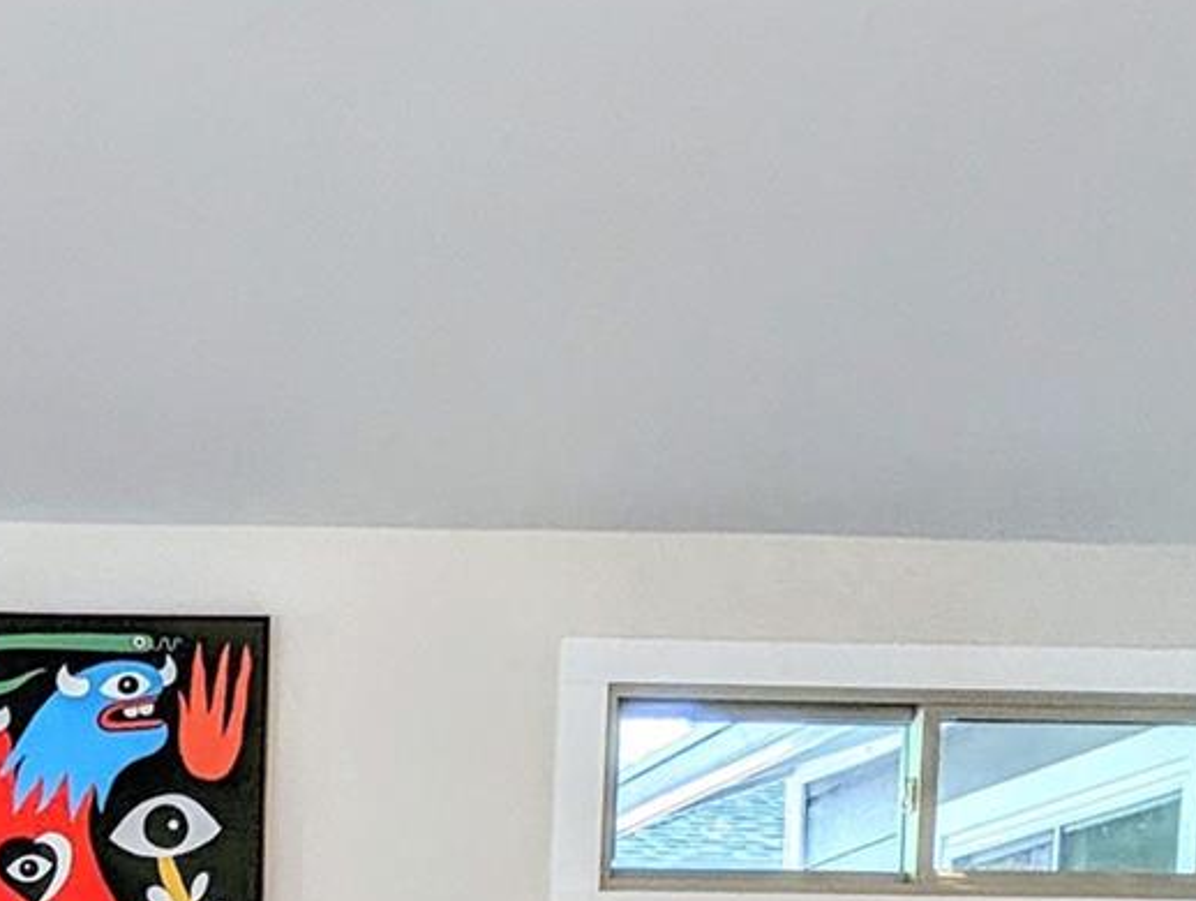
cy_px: 1412
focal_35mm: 63
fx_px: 2180
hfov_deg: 28.0
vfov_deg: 19.7
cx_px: -113
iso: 54
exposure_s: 1/30
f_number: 2.2
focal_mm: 2.35
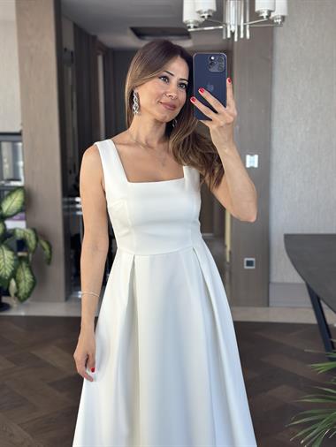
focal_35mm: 48
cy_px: 224
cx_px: 168
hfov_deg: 30.3
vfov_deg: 39.6
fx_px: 621
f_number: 1.78
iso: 100
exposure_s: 1/155
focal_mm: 6.86
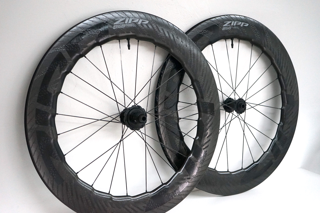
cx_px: 160
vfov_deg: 28.6
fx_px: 417
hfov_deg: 41.9
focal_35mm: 47
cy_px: 106
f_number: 4.5
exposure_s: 1/160
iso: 3200
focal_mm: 47
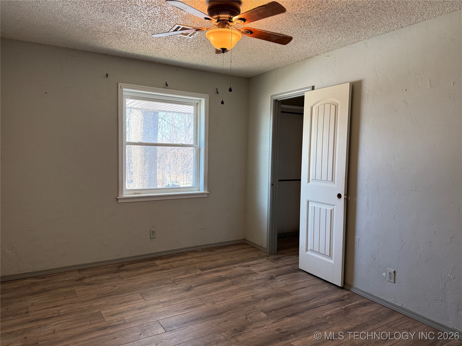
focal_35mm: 24
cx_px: 231
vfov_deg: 56.8
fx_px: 320
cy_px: 173
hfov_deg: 71.6
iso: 250
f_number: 1.78
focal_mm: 6.76
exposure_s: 1/120
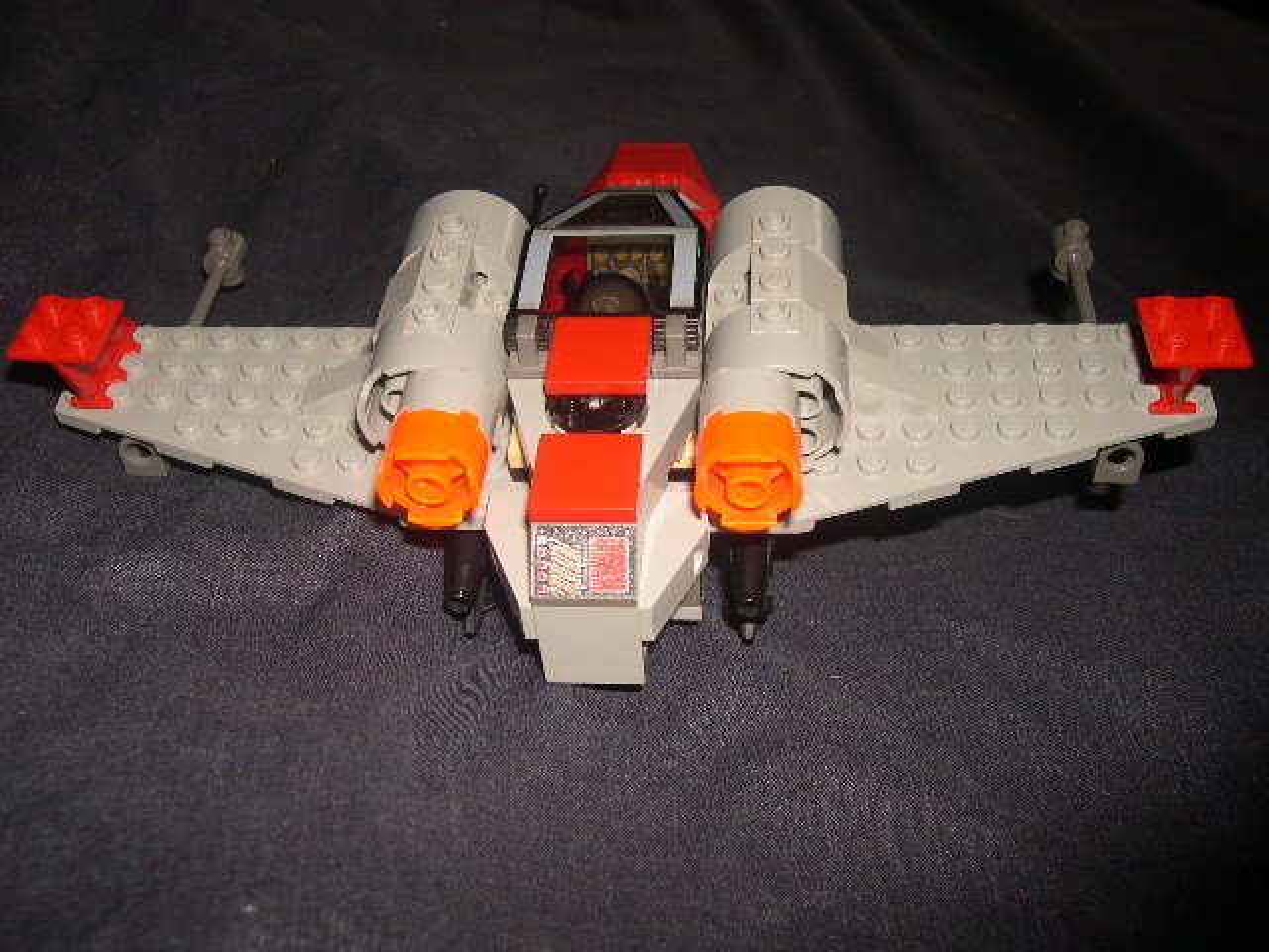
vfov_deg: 37.7
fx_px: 1393
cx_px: 634
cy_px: 476
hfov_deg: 49.0
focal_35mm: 38
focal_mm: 8
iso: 100
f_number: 7.6
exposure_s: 1/60
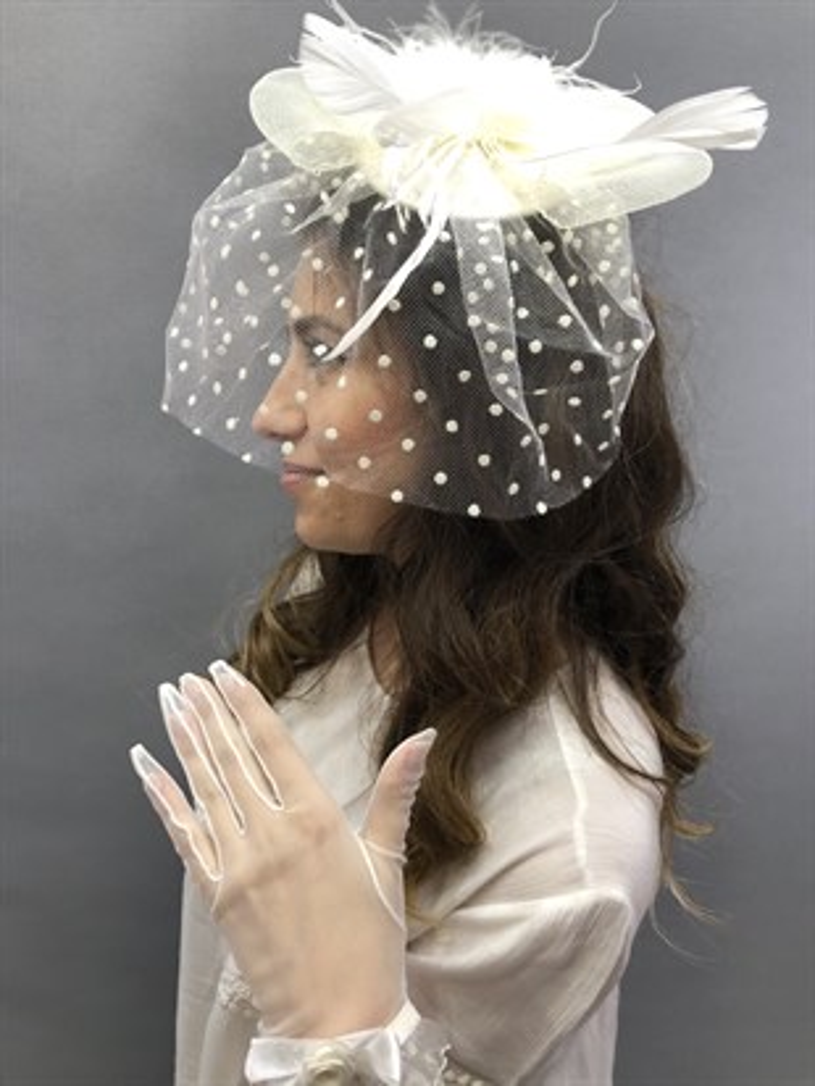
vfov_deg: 63.4
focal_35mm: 28
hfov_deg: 49.8
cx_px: 408
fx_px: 879
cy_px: 543
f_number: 1.8
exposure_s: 1/15
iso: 40
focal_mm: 3.99
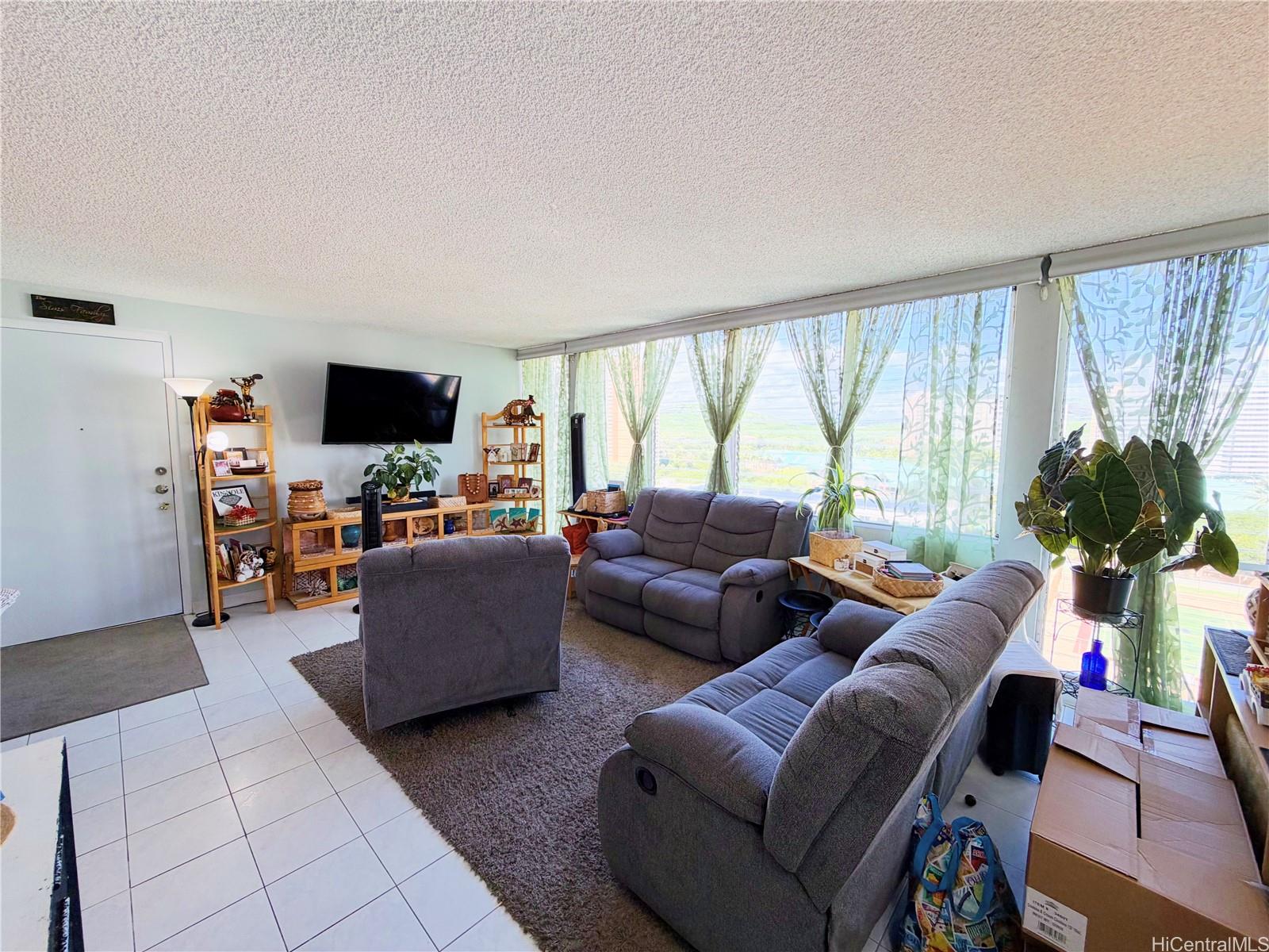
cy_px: 476
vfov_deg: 85.7
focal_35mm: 14
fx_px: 513
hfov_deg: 102.1
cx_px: 634
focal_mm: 2.22
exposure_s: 1/120
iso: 80
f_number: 2.2
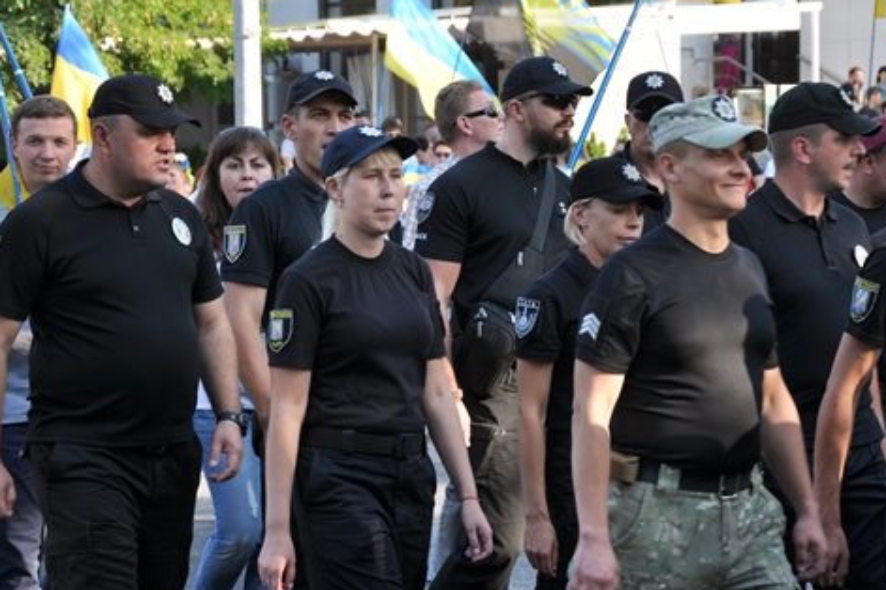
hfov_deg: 16.3
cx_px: 500
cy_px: 266
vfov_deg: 10.9
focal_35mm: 126
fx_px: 3101
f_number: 5.6
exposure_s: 1/125
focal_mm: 66
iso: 200
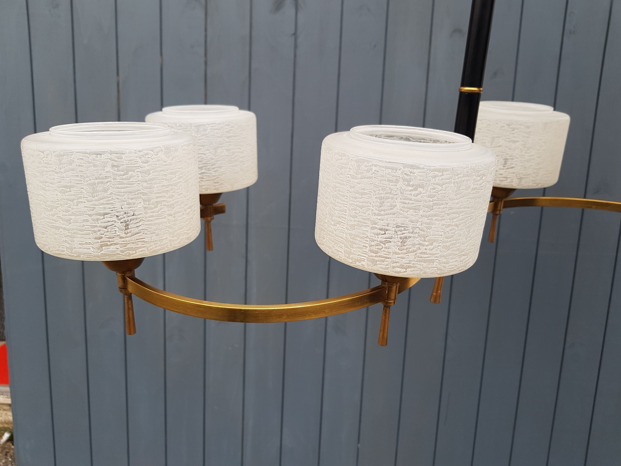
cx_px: 310
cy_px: 233
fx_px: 466
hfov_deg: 67.3
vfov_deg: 53.1
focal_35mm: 26
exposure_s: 1/100
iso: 50
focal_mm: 4.2
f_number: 1.7
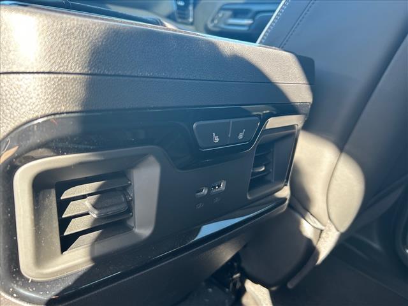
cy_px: 153
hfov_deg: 67.3
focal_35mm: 26
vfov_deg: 53.1
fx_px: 306
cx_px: 204
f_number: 1.5
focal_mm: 5.7
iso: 64
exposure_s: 1/121
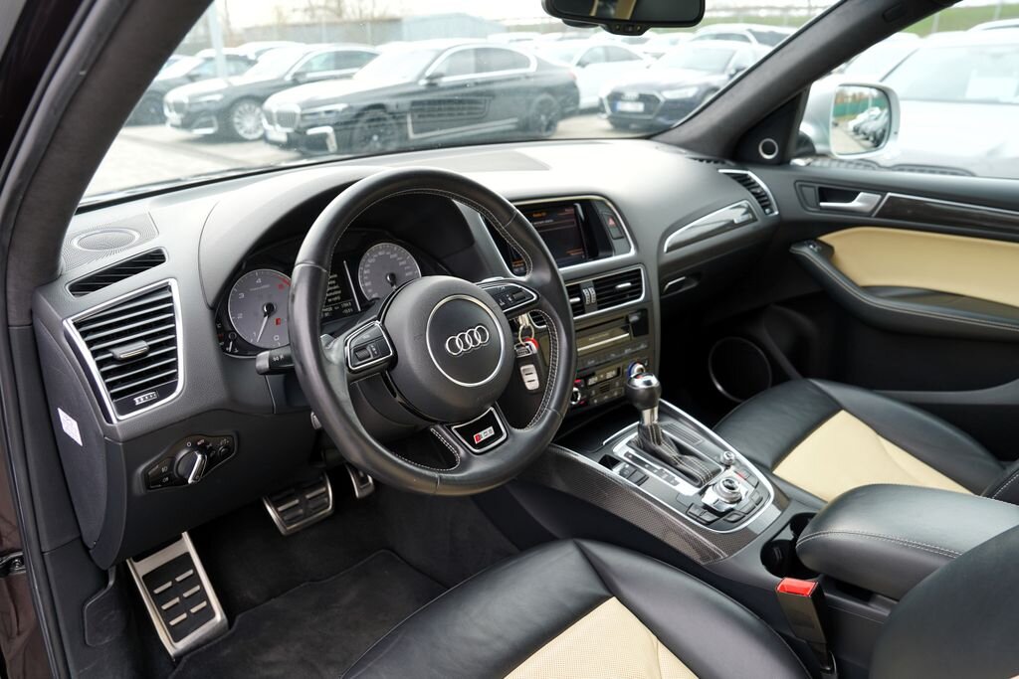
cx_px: 510
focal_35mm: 24
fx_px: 679
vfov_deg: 53.1
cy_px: 340
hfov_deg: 73.7
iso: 100
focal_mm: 24
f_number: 4.5
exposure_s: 1/80
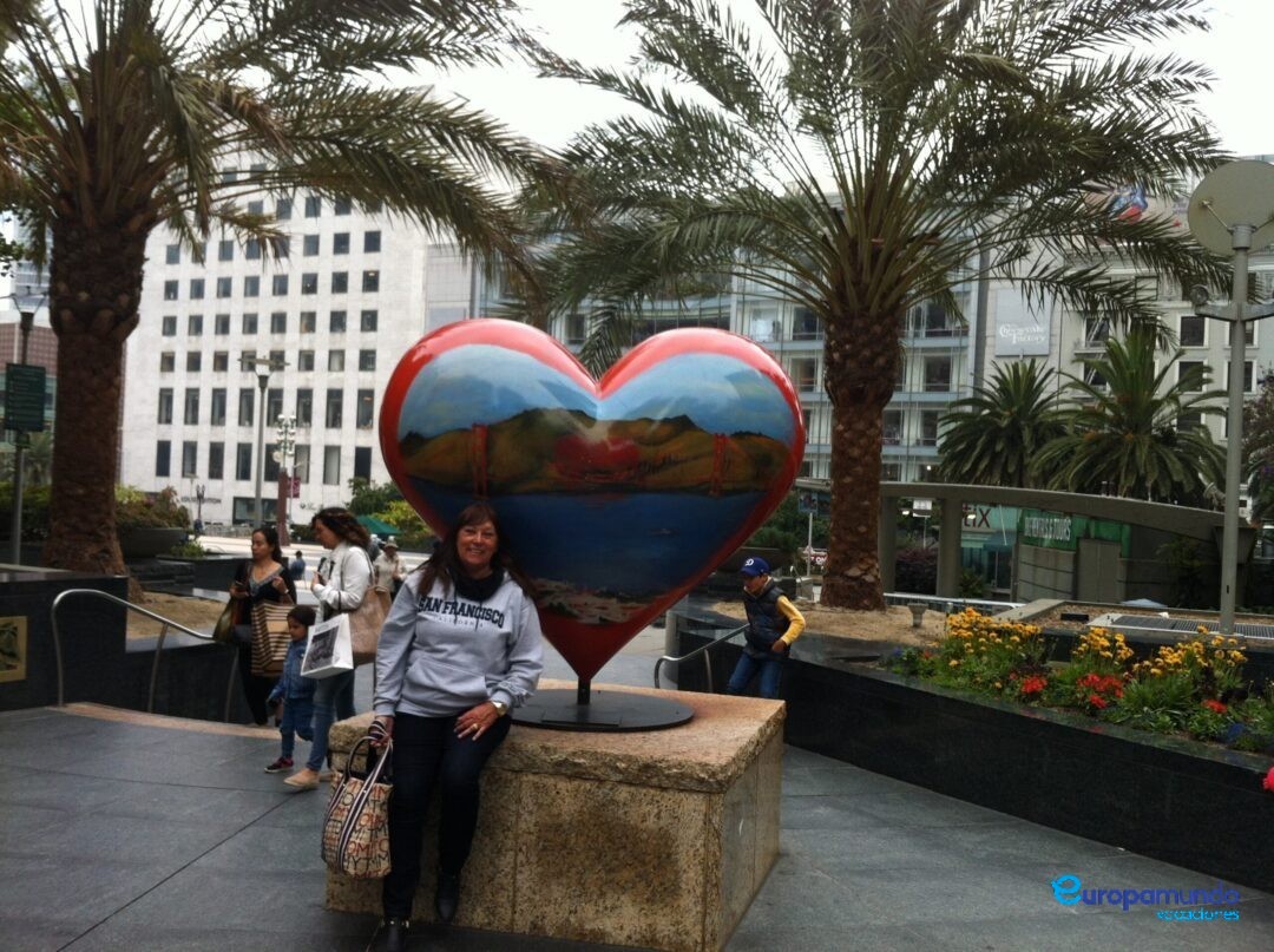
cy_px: 476
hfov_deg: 52.7
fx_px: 1286
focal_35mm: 35
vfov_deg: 40.6
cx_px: 637
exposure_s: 1/419
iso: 80
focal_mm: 3.85
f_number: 2.8
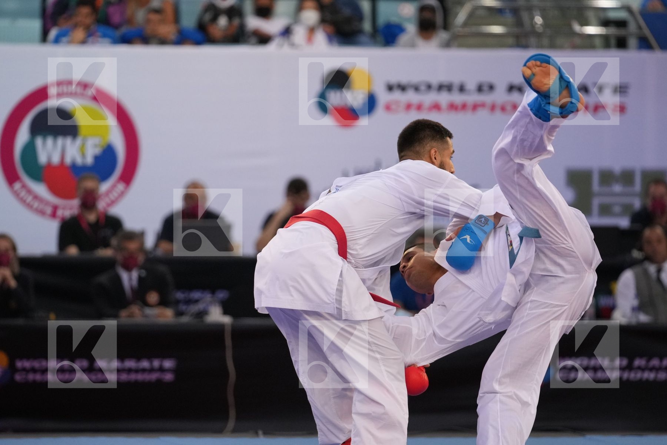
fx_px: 5558
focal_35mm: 300
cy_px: 222
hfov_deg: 6.9
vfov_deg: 4.6
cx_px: 334
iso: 2000
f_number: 2.8
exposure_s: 1/1000
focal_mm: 200
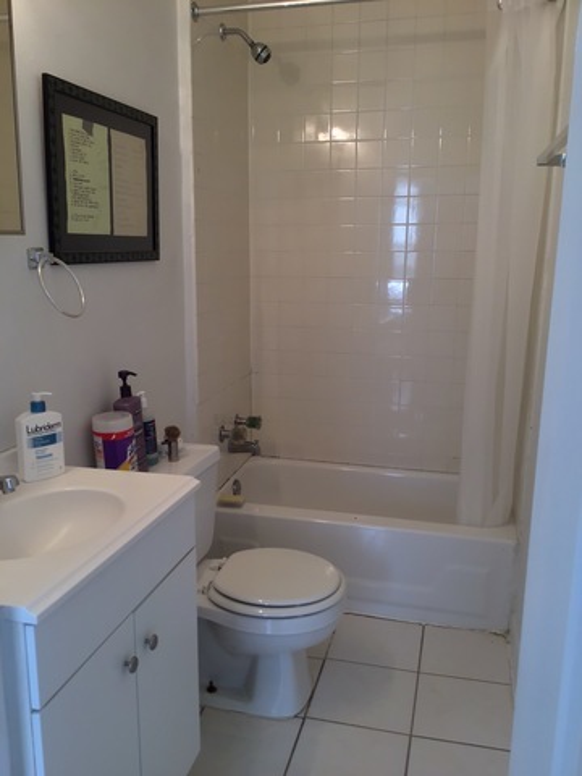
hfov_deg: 45.4
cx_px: 291
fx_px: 695
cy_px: 388
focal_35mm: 31
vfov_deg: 58.4
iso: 32
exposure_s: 1/30
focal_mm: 3.3
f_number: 2.4
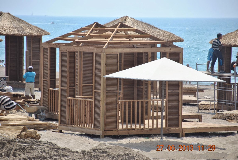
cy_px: 80
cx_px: 119
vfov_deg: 5.4
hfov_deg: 8.1
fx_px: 1688
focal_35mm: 255
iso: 200
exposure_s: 1/800
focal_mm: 170
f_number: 5.6
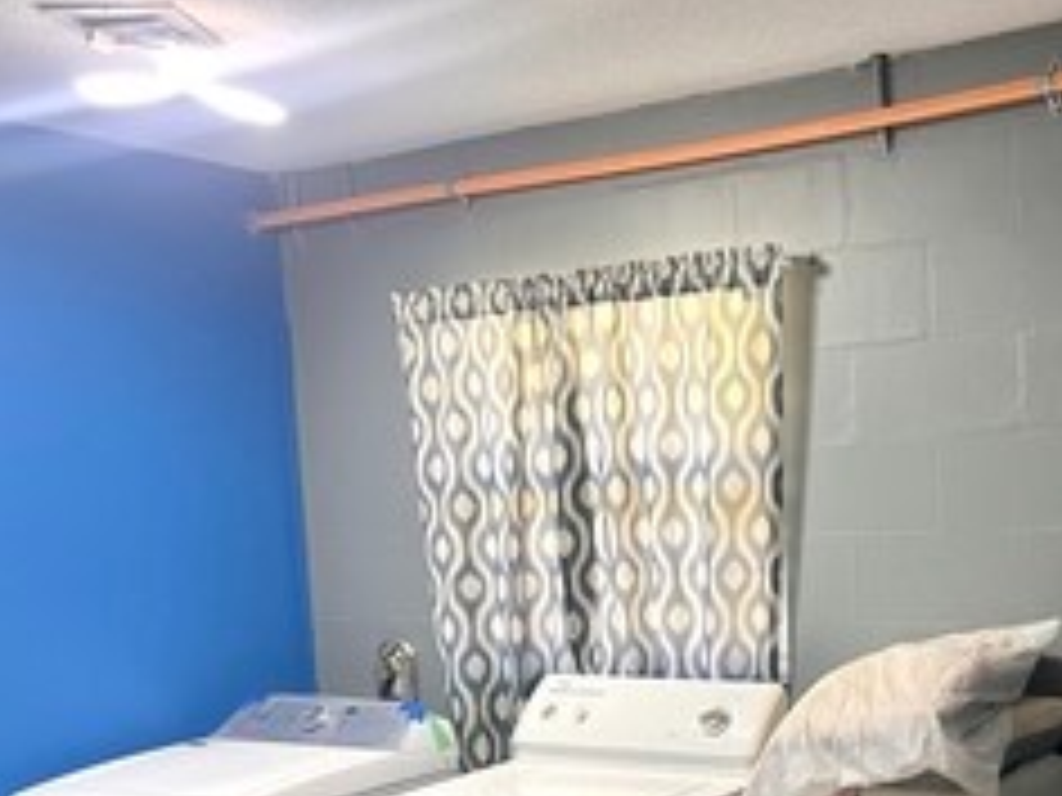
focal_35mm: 44
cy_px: 585
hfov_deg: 40.6
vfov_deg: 32.3
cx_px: 891
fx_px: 1350
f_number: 1.5
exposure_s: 1/60
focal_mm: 5.7
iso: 200
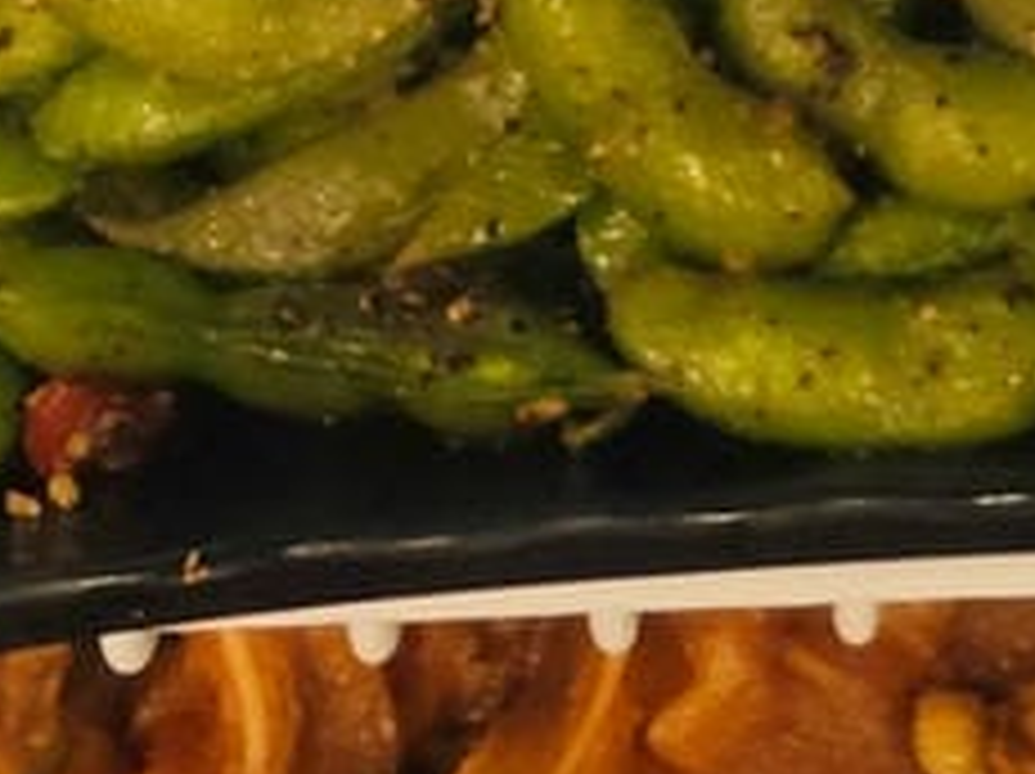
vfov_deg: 10.8
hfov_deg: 17.1
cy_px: -1112
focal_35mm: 115
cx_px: 756
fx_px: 3435
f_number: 1.8
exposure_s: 1/120
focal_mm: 2.03
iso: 100
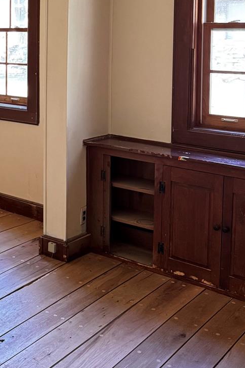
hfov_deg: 23.7
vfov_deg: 35.9
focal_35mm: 53
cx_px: -33
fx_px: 541
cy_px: 59
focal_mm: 6.76
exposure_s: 1/60
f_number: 1.78
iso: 400
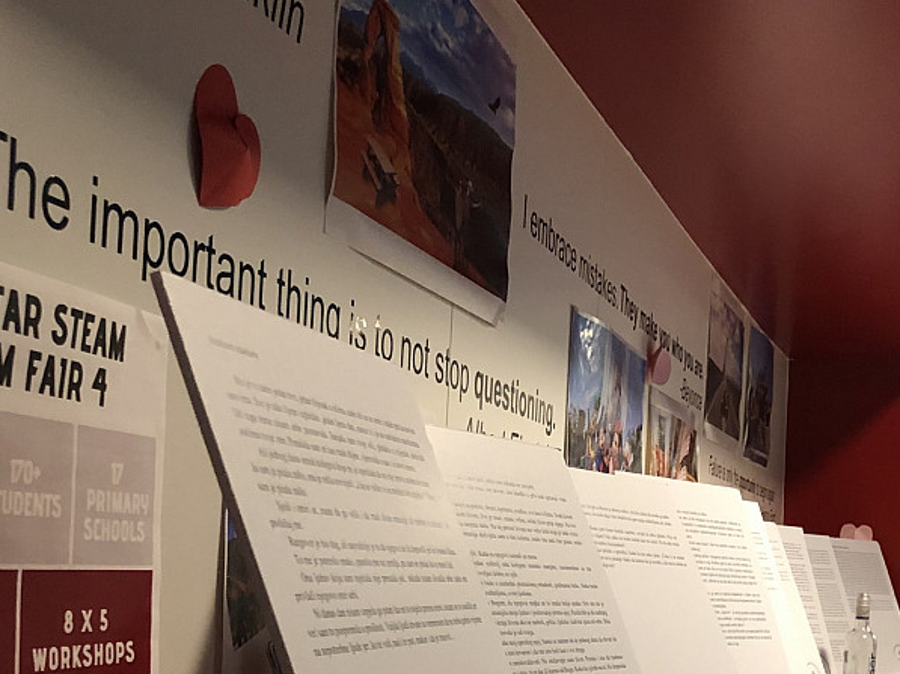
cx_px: 634
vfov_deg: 25.7
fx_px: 1429
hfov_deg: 34.5
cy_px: 606
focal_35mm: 55
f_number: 1.8
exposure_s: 1/14
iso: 100
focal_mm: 4
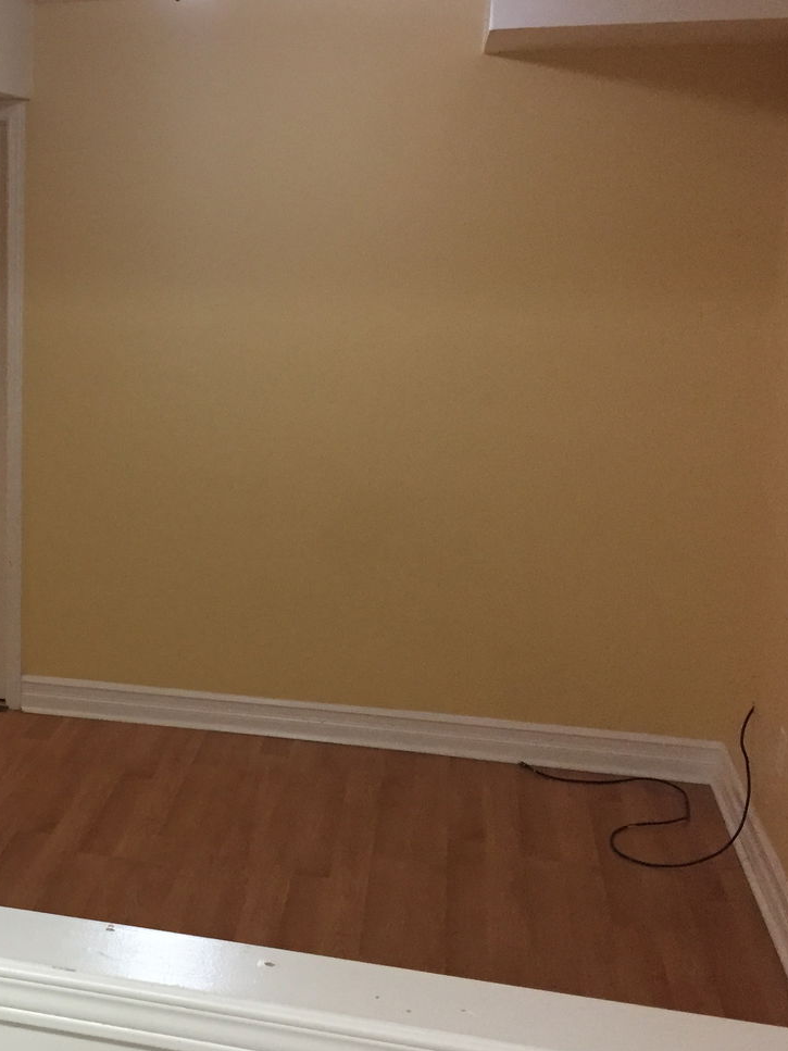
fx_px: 1457
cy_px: 548
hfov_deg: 28.1
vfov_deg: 39.7
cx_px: -32
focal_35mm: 48
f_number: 2.2
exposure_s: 1/30
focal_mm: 4.15
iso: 125
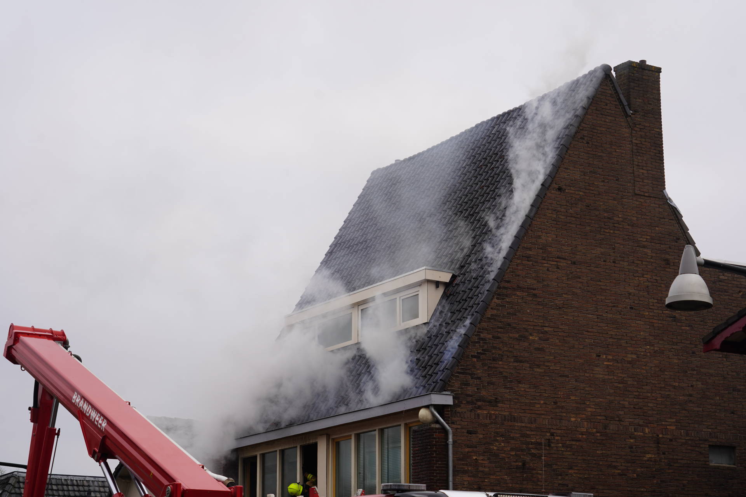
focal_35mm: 73
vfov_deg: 18.7
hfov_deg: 27.7
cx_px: 373
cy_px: 248
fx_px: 1513
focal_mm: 73
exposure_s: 1/100
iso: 100
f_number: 7.1
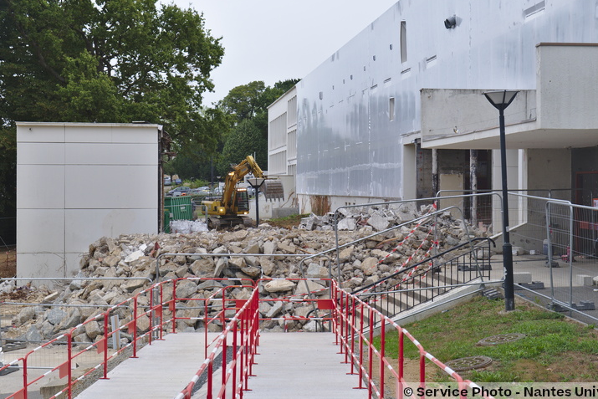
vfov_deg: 21.9
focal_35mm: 62
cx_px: 318
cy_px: 182
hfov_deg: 32.4
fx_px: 1030
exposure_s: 1/50
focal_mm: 37.4
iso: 200
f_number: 6.4
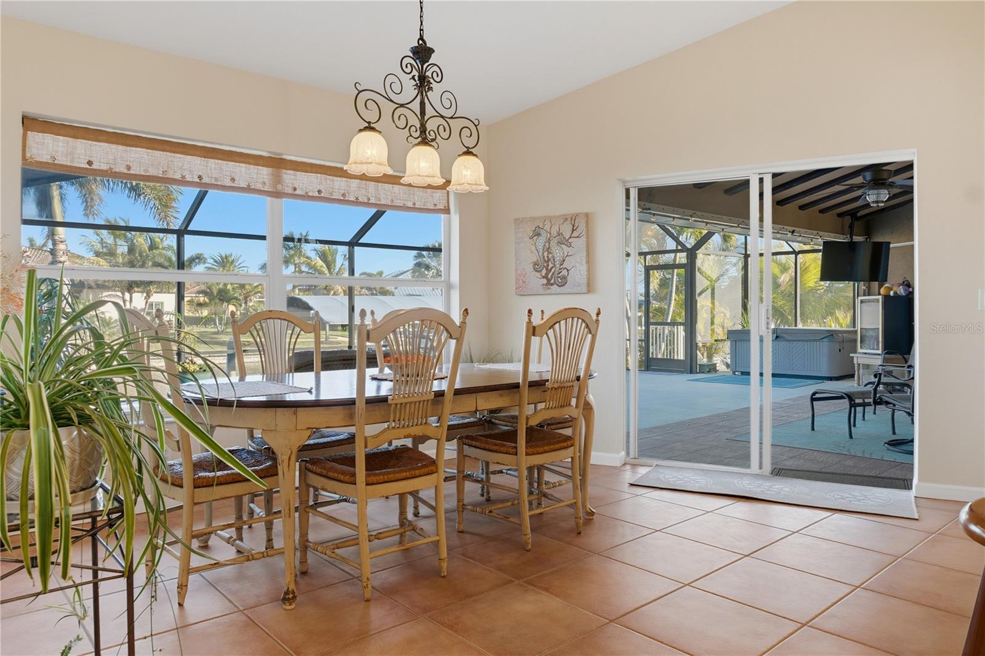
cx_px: 492
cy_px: 328
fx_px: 656
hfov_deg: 73.8
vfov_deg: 53.1
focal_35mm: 24
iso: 400
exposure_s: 1/640
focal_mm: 16
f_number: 8
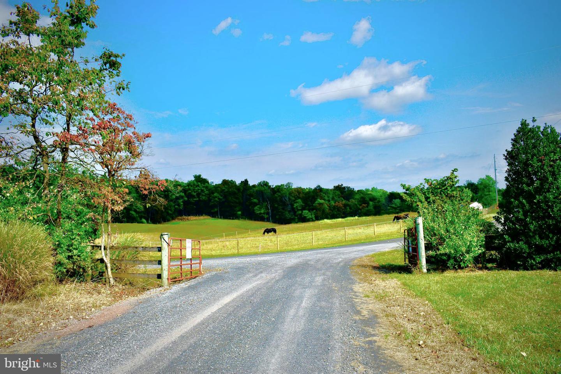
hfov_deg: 59.5
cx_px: 280
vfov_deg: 41.7
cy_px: 187
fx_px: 491
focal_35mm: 32
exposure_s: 1/200
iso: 200
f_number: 11
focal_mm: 21
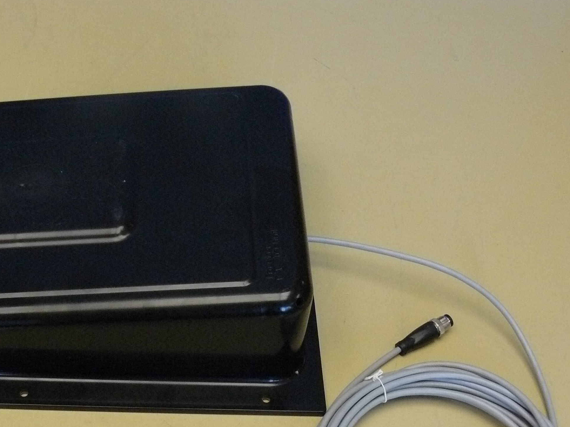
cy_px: 327
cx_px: 161
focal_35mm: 57
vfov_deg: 25.3
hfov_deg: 33.3
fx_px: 939
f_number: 4
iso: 400
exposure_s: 1/160
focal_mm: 6
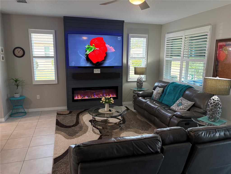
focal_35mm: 26
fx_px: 174
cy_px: 87
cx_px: 116
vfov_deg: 53.1
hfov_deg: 67.3
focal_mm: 5.96
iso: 200
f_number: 1.6
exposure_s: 1/120
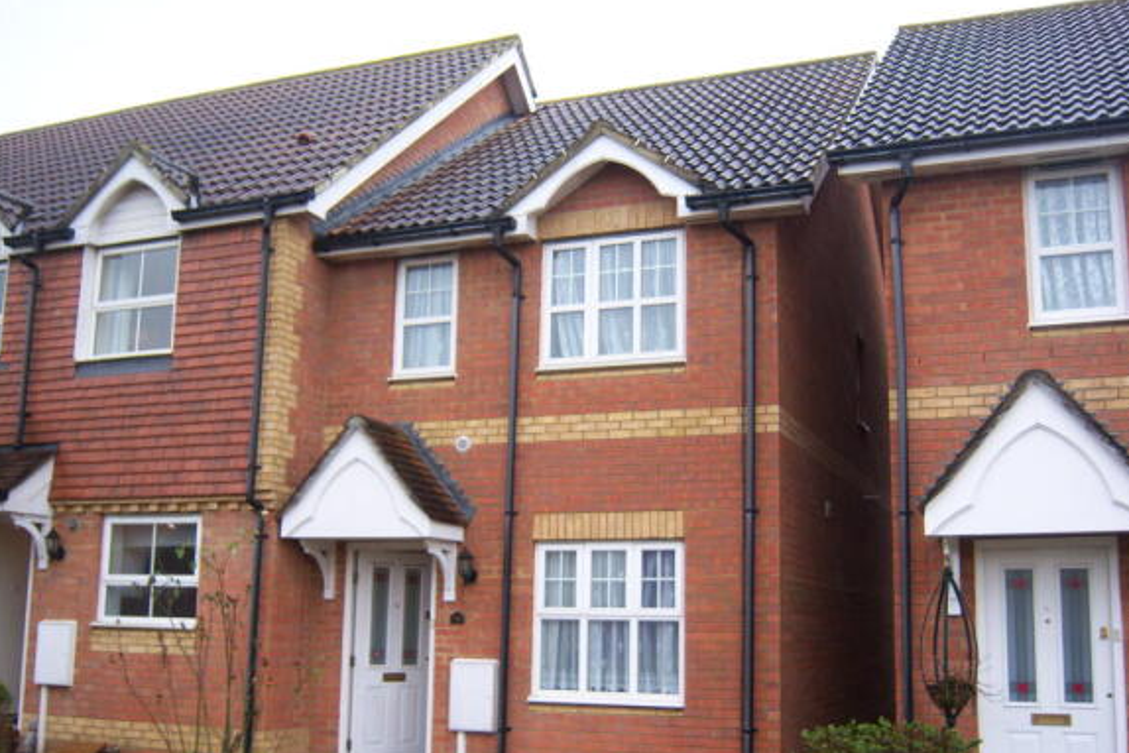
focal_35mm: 38
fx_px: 1192
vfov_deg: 35.1
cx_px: 567
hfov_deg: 50.7
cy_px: 406
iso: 80
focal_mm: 7.5
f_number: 2.8
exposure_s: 1/60
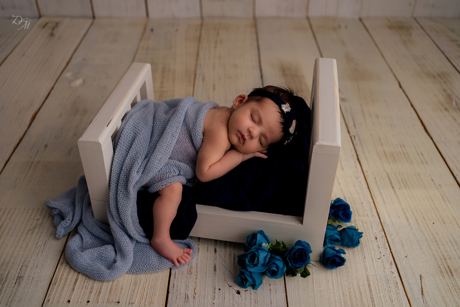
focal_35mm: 35
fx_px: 447
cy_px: 154
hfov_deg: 54.4
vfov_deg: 37.9
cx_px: 230
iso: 125
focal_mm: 35
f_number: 3.5
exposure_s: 1/160
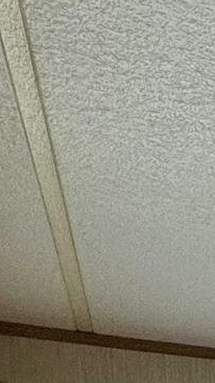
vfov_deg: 18.3
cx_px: 854
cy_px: 658
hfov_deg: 8.0
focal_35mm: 96
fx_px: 973
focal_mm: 2.22
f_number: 2.2
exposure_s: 1/120
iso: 125
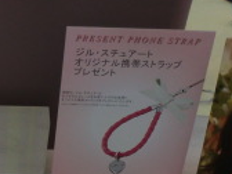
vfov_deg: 13.5
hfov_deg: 18.1
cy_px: 267
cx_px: -50
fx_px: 690
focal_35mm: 103
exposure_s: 1/60
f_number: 3.2
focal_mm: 4.9
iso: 64
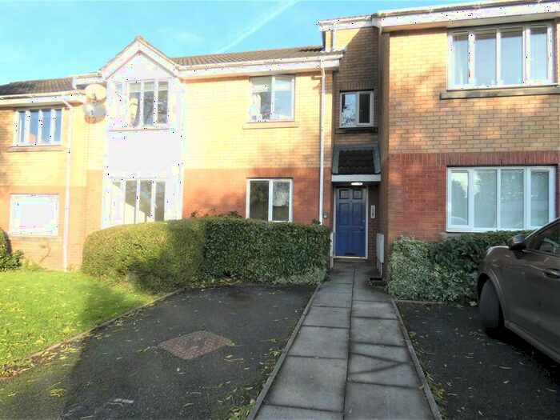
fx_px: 324
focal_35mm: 20
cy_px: 210
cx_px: 280
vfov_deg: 66.0
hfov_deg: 81.7
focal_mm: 3.6
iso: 80
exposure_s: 1/500
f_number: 2.8
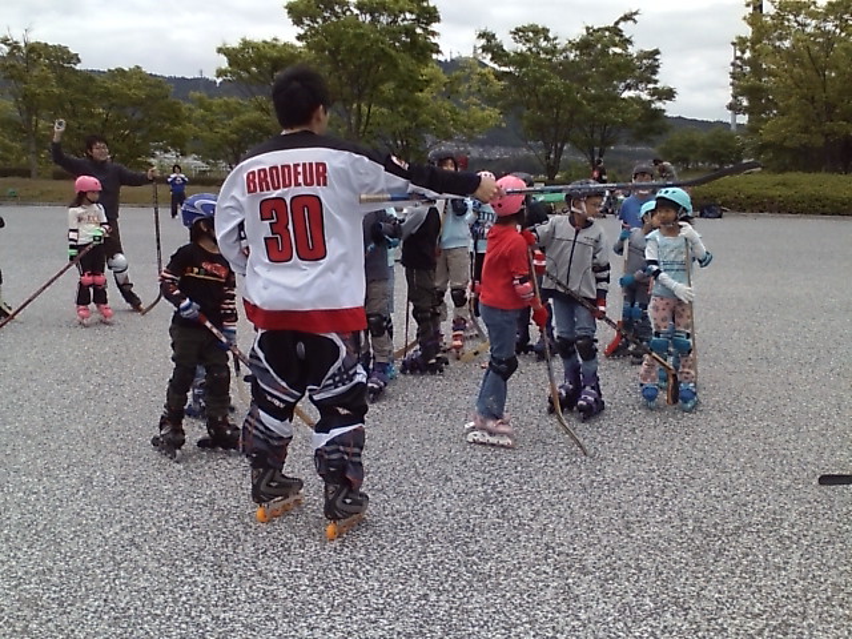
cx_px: 426
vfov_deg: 48.2
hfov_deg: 61.7
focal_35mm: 29
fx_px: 714
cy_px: 320
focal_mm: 3.73
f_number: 3.5
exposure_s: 1/909
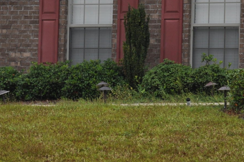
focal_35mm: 170
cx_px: 374
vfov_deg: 8.1
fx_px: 1151
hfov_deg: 11.6
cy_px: 65
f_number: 6.3
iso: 200
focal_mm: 34
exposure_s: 1/160
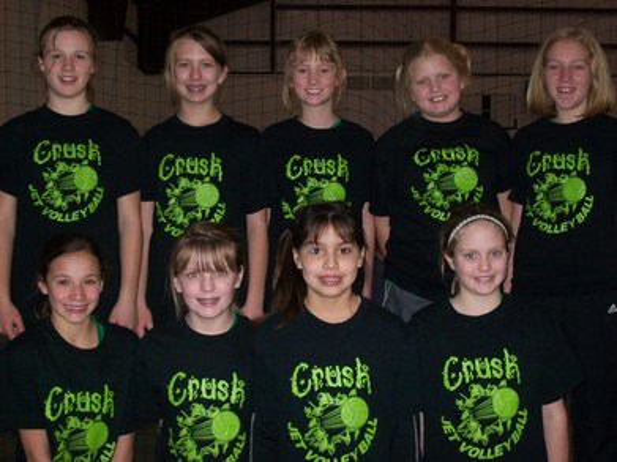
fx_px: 998
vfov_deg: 26.1
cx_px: 308
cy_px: 231
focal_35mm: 56
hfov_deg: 34.4
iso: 200
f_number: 3.4
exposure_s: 1/84.5
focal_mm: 9.4
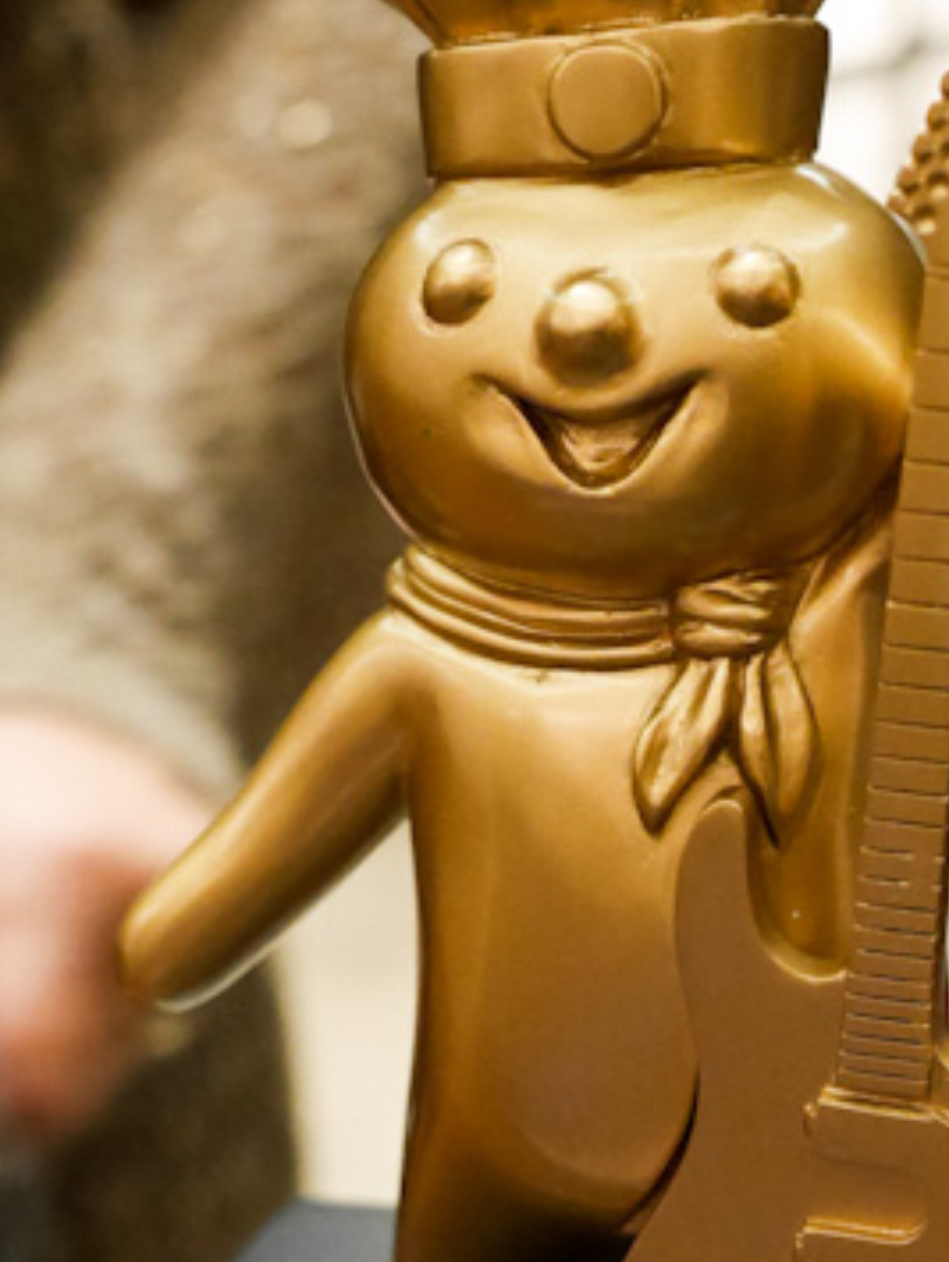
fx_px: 3284
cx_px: 579
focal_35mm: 90
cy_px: 901
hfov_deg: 16.4
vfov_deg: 21.6
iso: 3200
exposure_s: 1/60
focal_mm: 20
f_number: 2.8
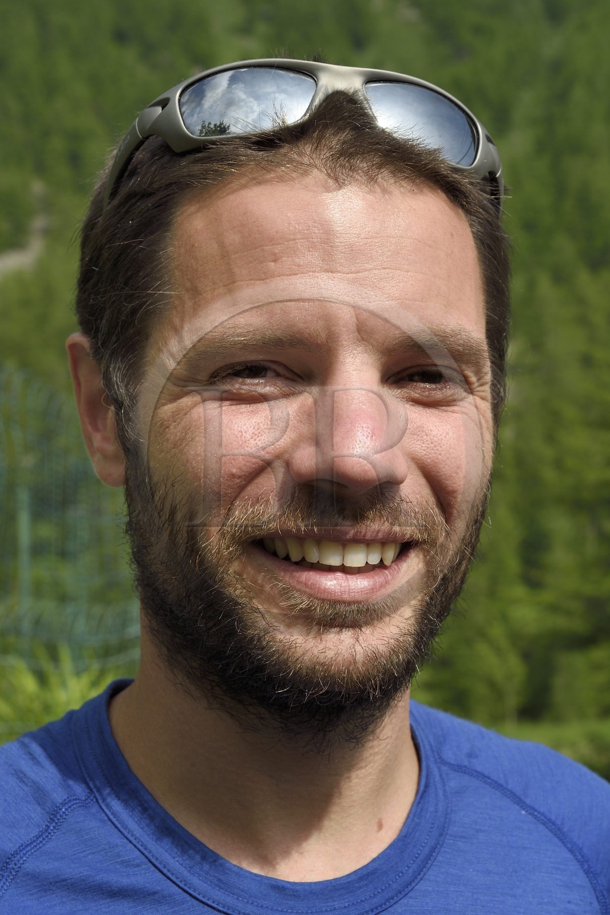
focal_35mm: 58
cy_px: 458
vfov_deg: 34.5
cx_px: 305
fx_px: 1475
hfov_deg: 23.4
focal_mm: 58
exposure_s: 1/250
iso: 200
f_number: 13
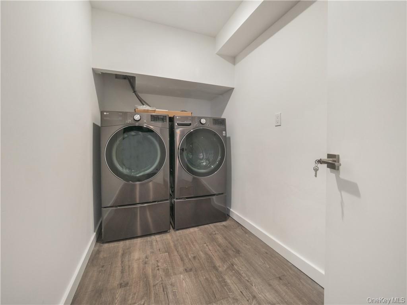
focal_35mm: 14
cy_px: 152
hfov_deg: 102.1
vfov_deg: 85.7
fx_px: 165
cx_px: 204
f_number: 8
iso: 800
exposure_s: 1/6
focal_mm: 7
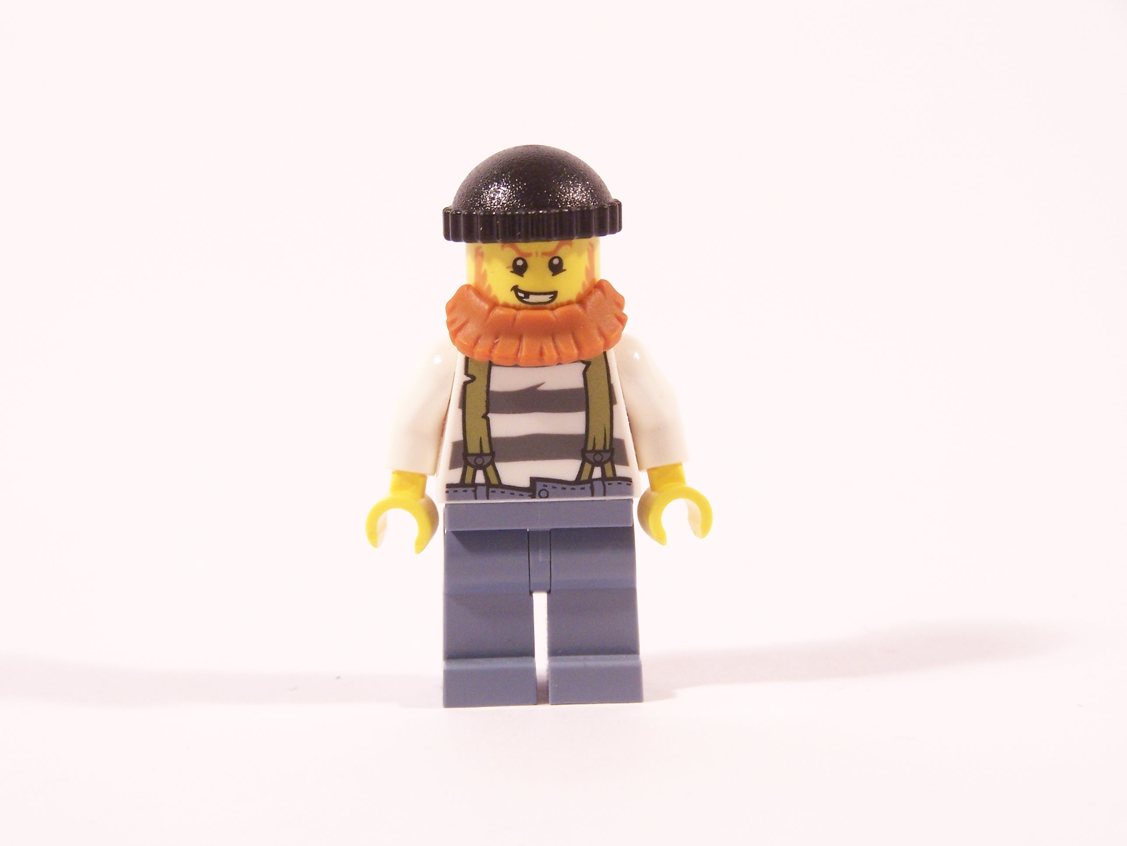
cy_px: 423
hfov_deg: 16.8
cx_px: 564
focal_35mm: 117
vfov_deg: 12.7
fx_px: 3809
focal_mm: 19.4
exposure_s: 1/20
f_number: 3.6
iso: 200
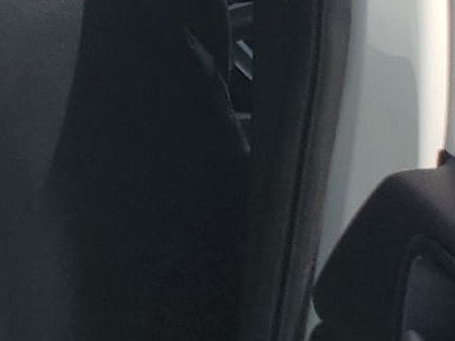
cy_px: -123
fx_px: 1577
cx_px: -509
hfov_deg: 13.6
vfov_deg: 11.9
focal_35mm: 120
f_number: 1.5
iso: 50
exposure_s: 1/3333
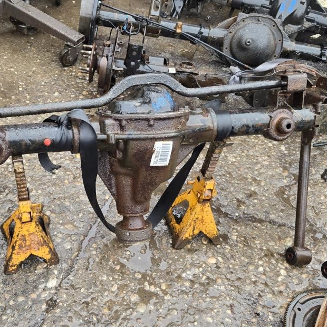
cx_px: 121
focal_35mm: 42
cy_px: 161
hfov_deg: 39.7
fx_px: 449
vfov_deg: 40.0
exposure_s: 1/180
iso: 64
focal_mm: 5.4
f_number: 1.8
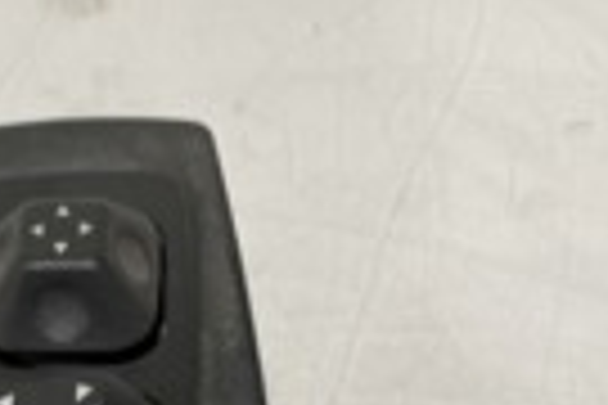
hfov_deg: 24.6
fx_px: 1351
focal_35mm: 80
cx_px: 63
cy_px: 778
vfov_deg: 14.5
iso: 100
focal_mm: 4.25
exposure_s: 1/60
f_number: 1.8
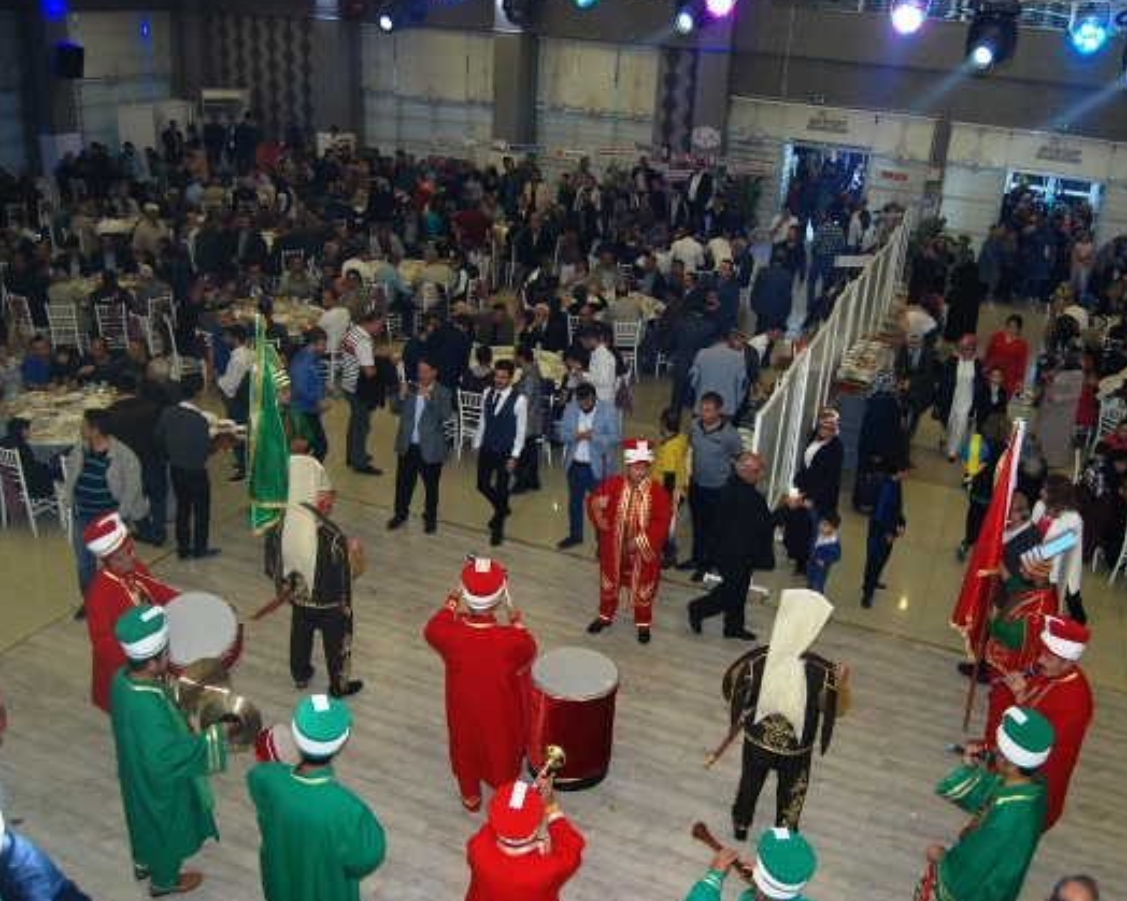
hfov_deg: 57.1
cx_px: 600
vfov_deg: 47.1
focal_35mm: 31
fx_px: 1034
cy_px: 448
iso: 400
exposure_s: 1/60
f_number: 4
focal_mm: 18
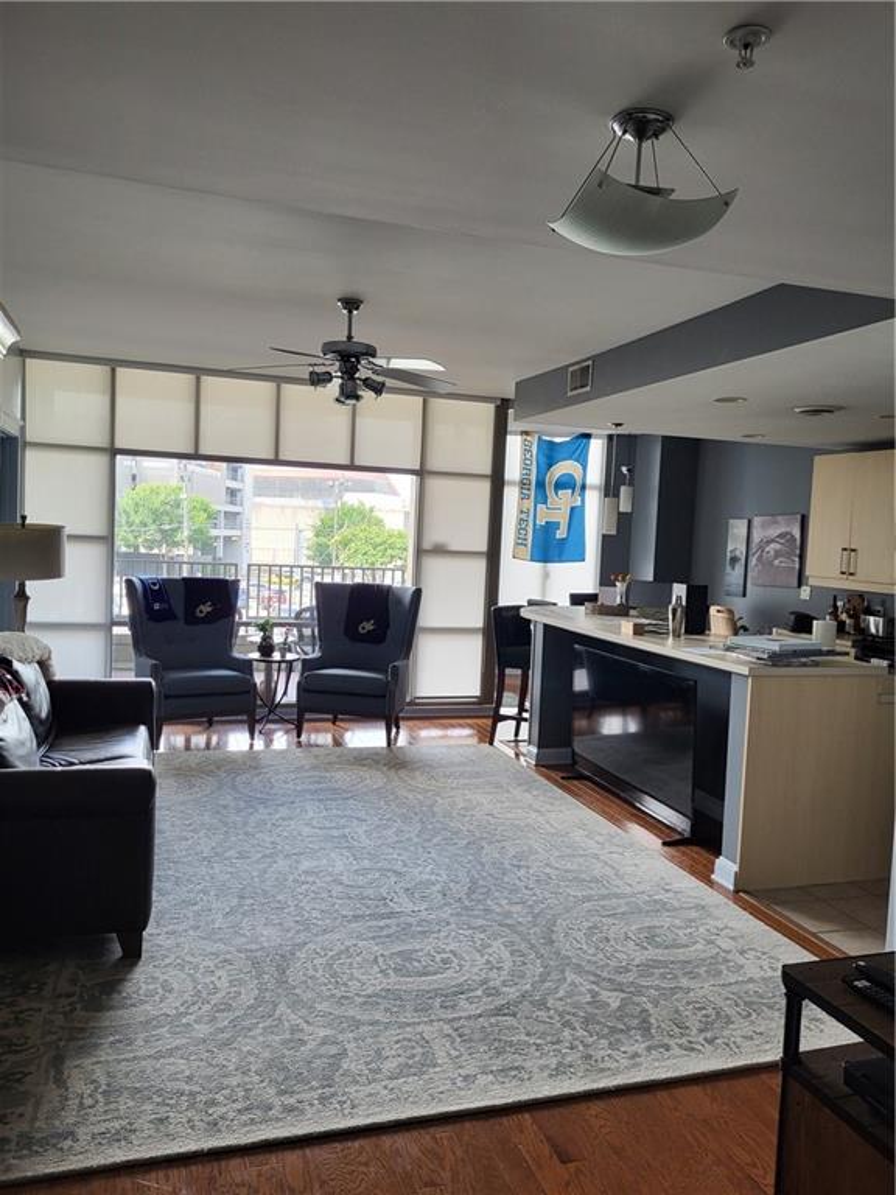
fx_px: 897
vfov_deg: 67.3
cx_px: 448
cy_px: 598
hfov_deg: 53.1
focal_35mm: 26
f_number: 1.8
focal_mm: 5.4
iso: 125
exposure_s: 1/120
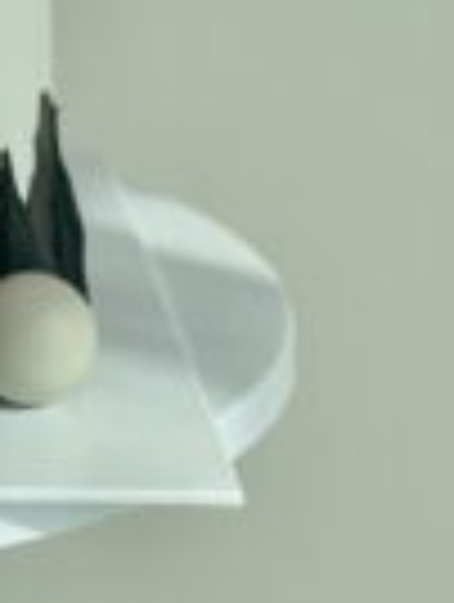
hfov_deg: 5.8
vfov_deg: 7.7
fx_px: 4428
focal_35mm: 254
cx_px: -328
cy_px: -218
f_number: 2.2
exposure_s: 1/419
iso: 32
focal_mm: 7.5
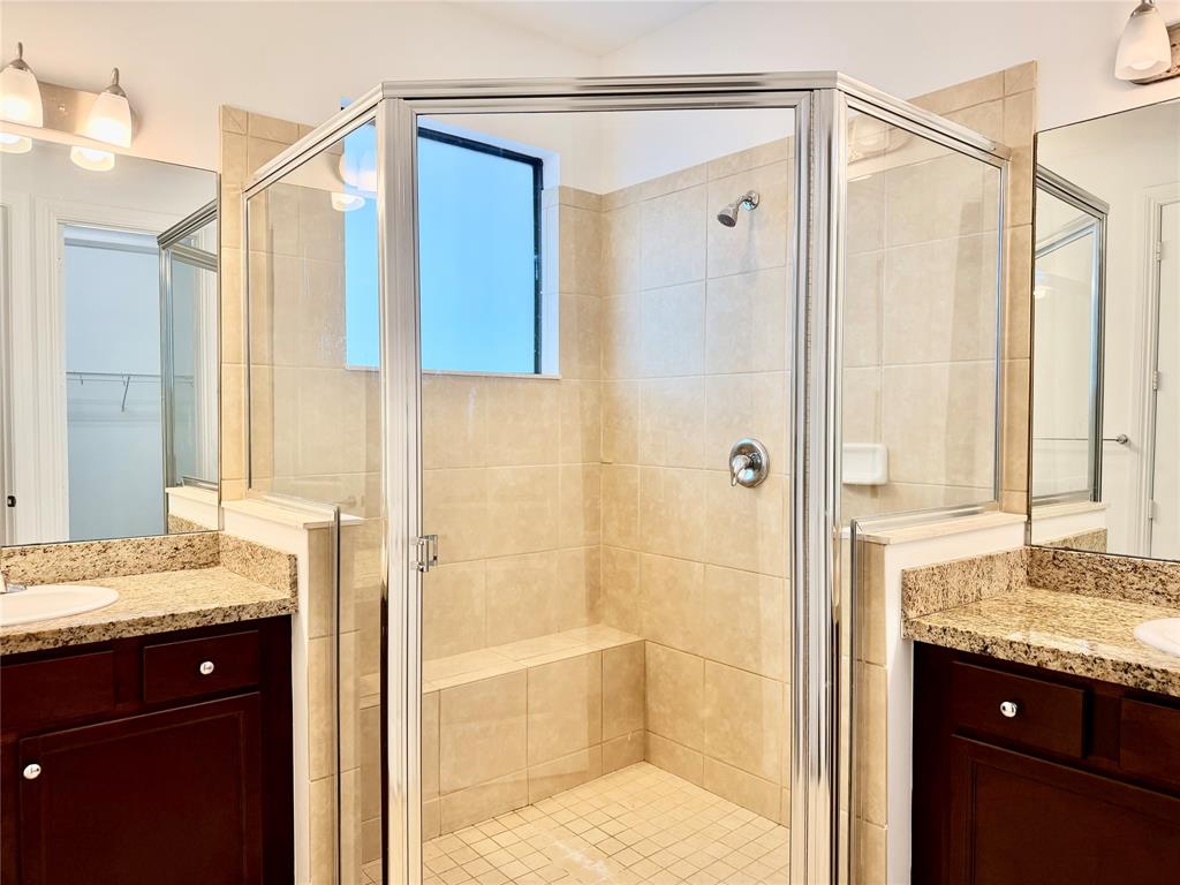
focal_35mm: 24
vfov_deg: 56.8
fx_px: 818
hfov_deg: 71.6
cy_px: 442
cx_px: 590
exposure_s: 1/120
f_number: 1.78
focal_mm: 6.76
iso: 125
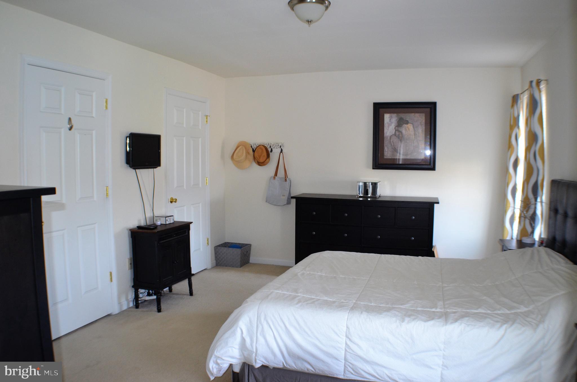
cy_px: 191
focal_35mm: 33
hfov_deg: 57.3
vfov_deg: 39.8
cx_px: 288
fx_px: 528
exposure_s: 1/60
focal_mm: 22
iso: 800
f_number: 4
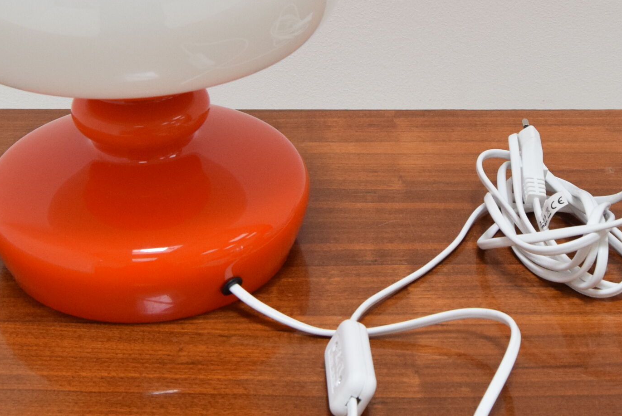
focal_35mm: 72
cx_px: 318
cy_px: 78
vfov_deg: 18.8
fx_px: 1245
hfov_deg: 28.0
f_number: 6.3
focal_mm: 22
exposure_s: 1/160
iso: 1600
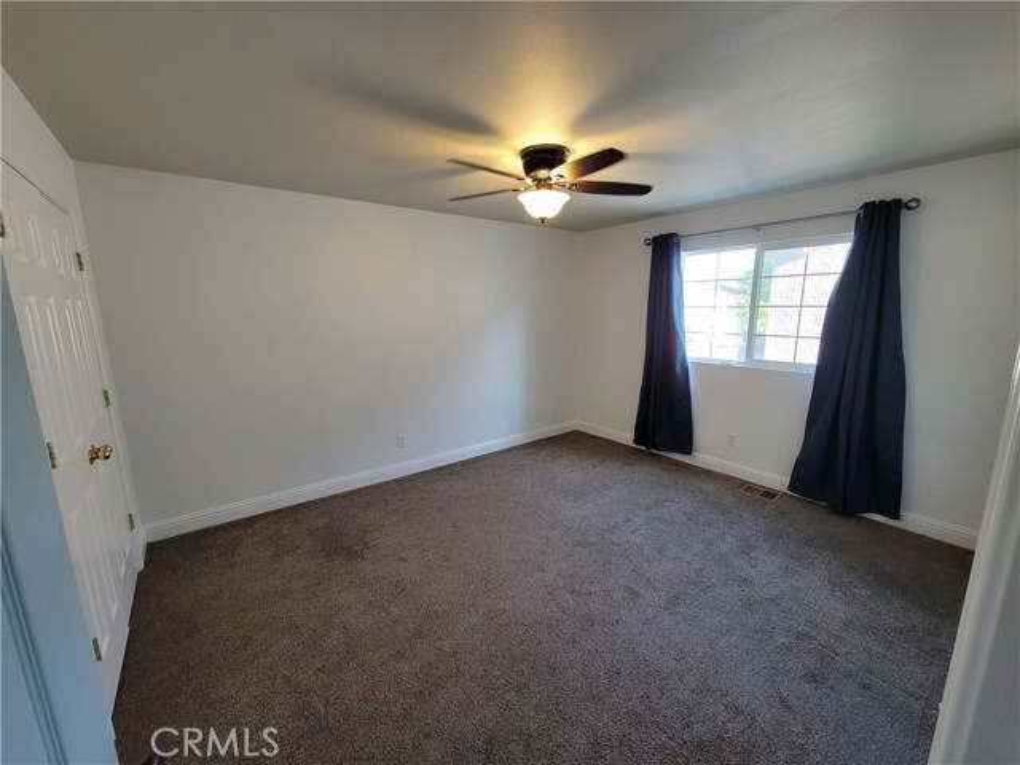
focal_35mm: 13
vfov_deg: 89.9
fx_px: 383
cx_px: 510
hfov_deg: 106.2
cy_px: 382
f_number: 2.2
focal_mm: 2.2
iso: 320
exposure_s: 1/60
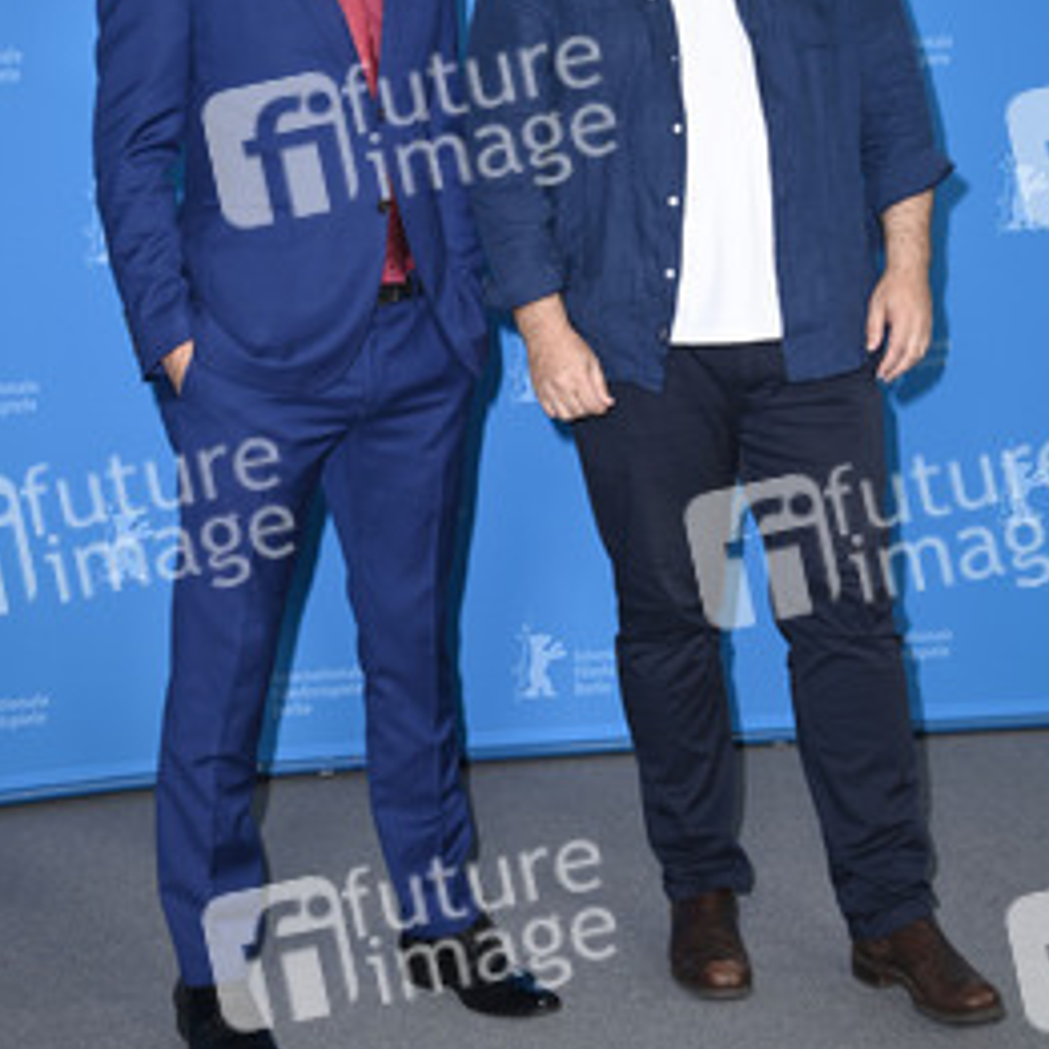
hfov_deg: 26.5
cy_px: 334
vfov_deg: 26.3
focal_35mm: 65
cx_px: 527
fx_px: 2229
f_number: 5.6
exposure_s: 1/250
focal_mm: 50
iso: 1000
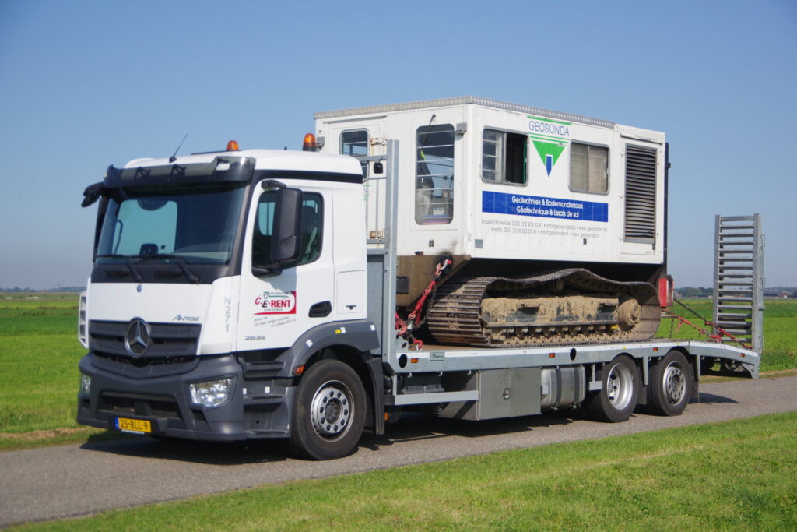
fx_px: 1328
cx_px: 398
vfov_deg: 22.6
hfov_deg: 33.4
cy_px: 266
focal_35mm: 60
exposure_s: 1/1600
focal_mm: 40
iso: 200
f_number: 4.5
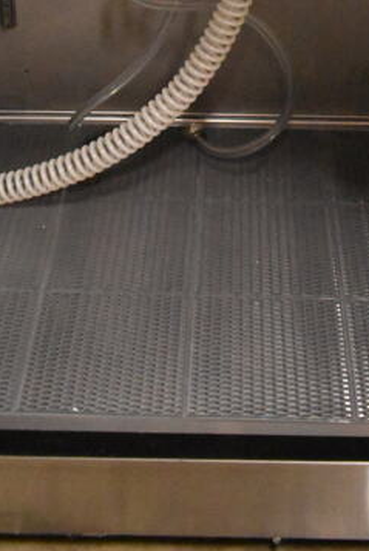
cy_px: -149
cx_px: 221
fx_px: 1058
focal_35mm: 69
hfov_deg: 19.8
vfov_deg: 25.5
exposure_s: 1/125
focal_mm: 18
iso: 9000
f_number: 3.5
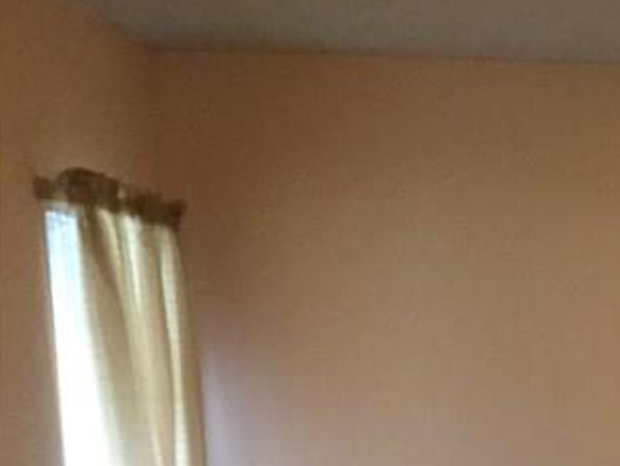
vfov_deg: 14.5
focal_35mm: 96
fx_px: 1720
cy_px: 665
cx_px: 1015
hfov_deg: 17.6
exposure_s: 1/15
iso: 250
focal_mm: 4.15
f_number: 2.2
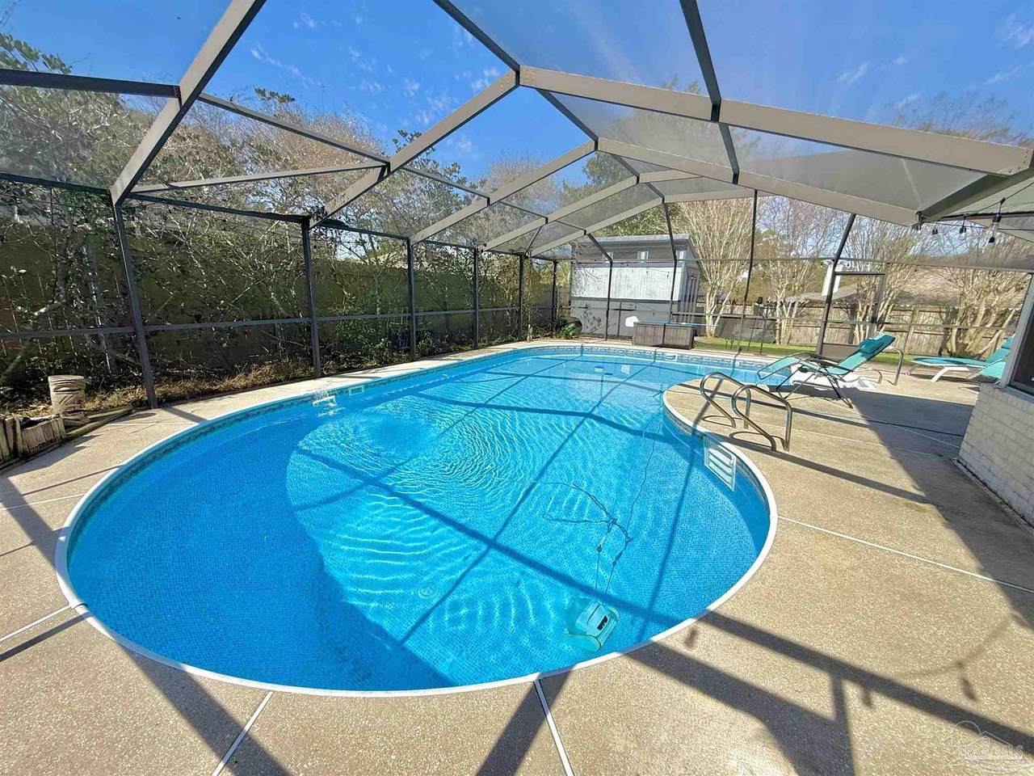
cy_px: 388
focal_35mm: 14
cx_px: 517
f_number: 2.2
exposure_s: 1/1368
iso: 50
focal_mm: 2.22
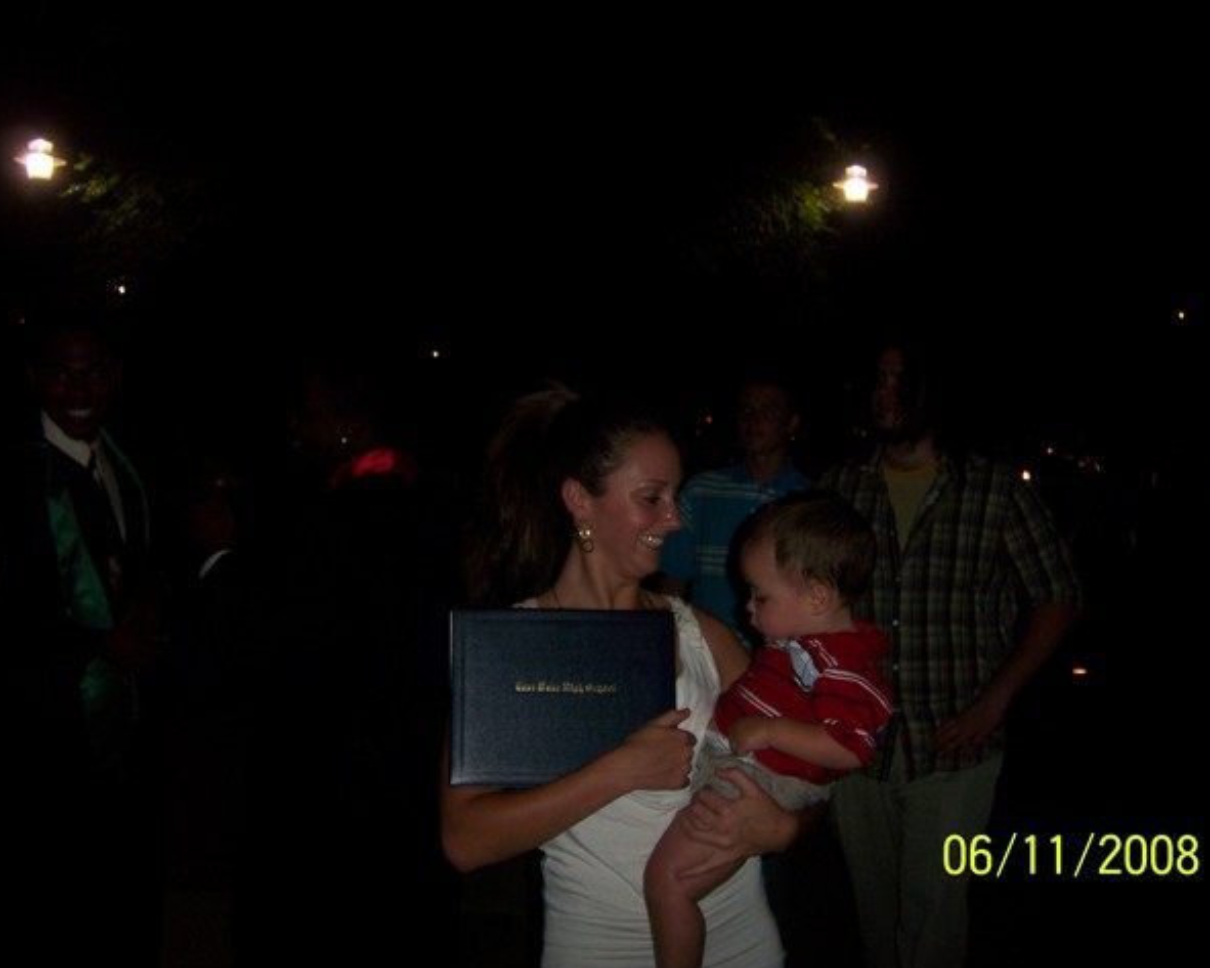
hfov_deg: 47.9
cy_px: 489
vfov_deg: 39.2
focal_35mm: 38
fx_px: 1361
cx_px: 613
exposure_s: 1/60
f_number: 2.8
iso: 125
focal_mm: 6
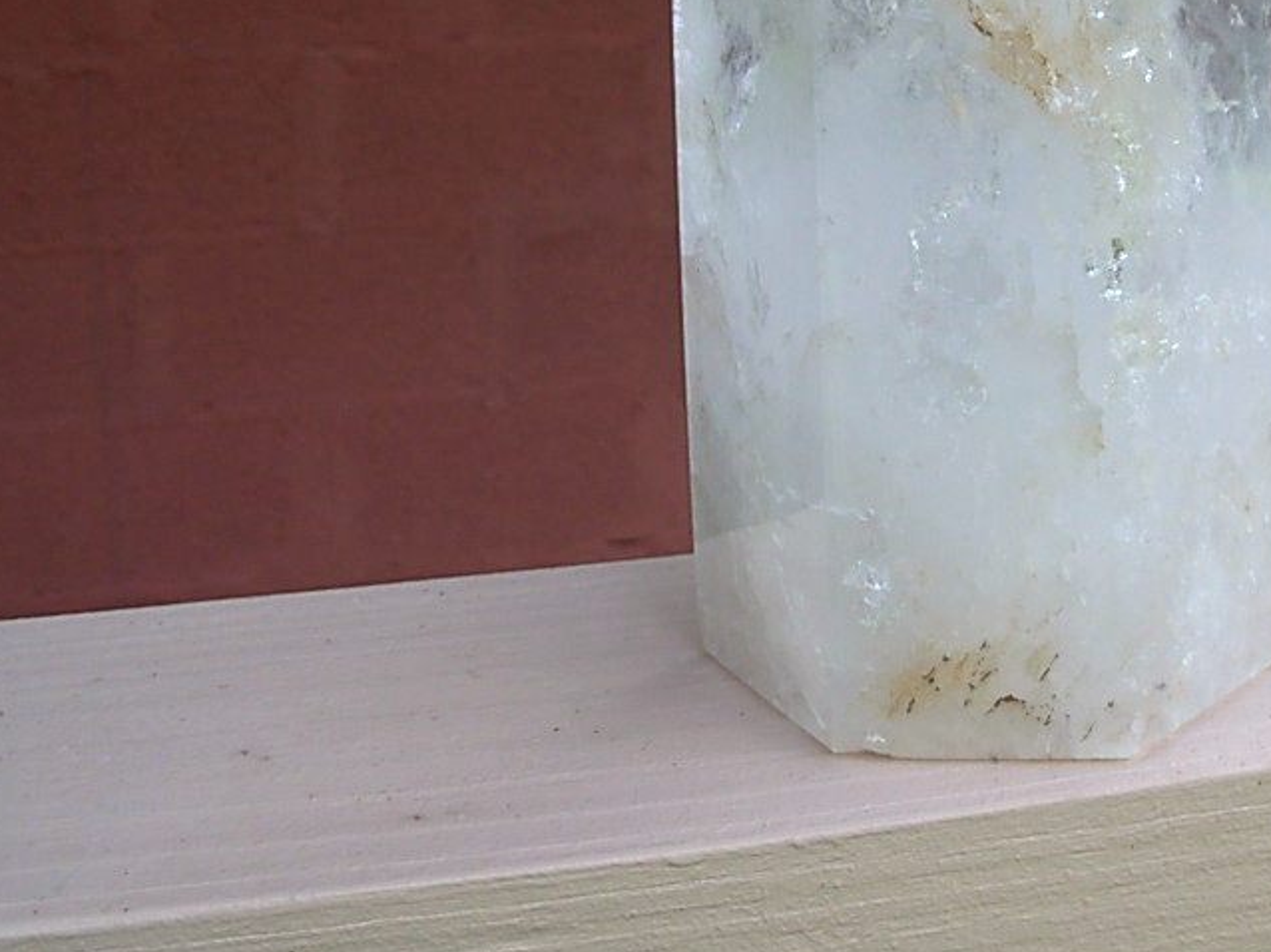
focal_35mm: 61
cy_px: 243
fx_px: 2239
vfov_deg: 23.8
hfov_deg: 31.3
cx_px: 910
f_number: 2.9
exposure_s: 1/443
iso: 50
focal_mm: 6.3
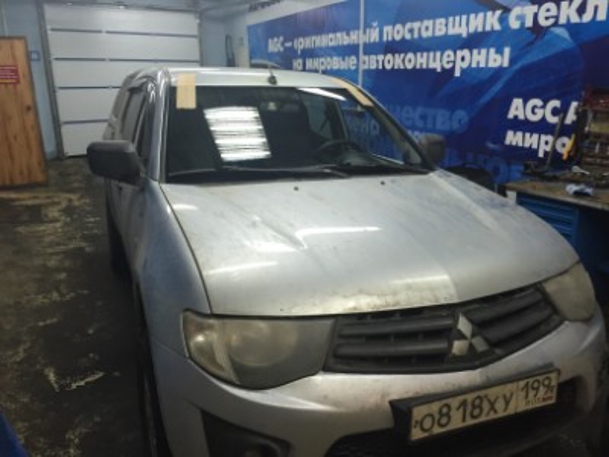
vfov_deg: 48.2
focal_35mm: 29
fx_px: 510
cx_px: 304
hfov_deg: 61.7
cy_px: 228
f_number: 2.2
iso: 100
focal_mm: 4.15
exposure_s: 1/33
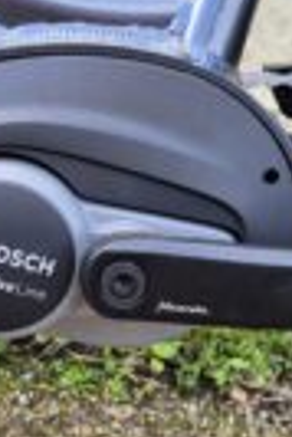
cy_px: 181
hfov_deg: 19.0
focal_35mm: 72
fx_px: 874
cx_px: 138
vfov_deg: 28.0
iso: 32
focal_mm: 5.4
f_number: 1.8
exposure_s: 1/180
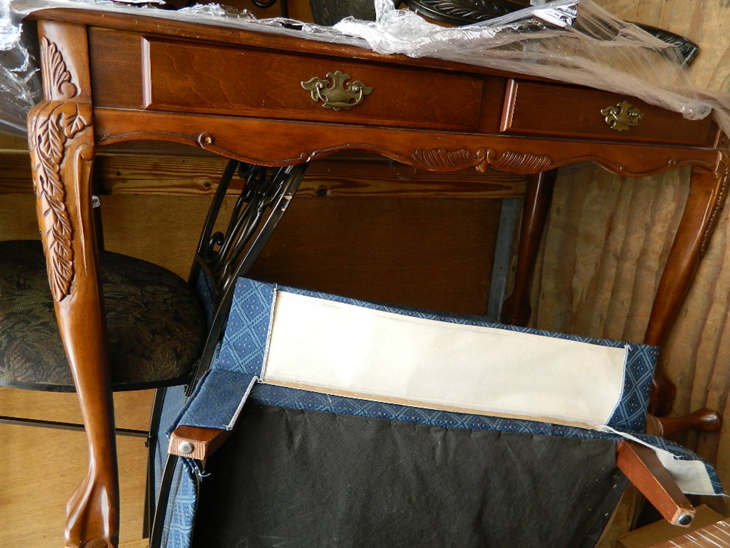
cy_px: 274
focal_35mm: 25
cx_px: 365
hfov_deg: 69.4
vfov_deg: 54.9
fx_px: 527
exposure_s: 1/30
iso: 125
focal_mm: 4.5
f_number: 3.1
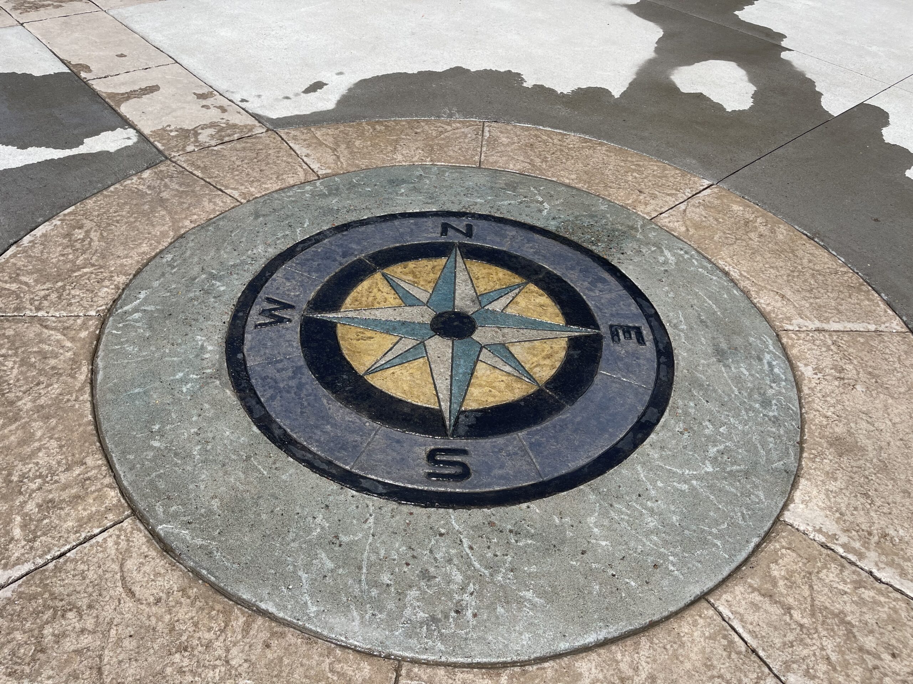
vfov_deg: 53.1
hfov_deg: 67.3
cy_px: 342
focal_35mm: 26
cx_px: 456
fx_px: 686
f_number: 1.6
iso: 32
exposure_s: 1/3344
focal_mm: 5.1
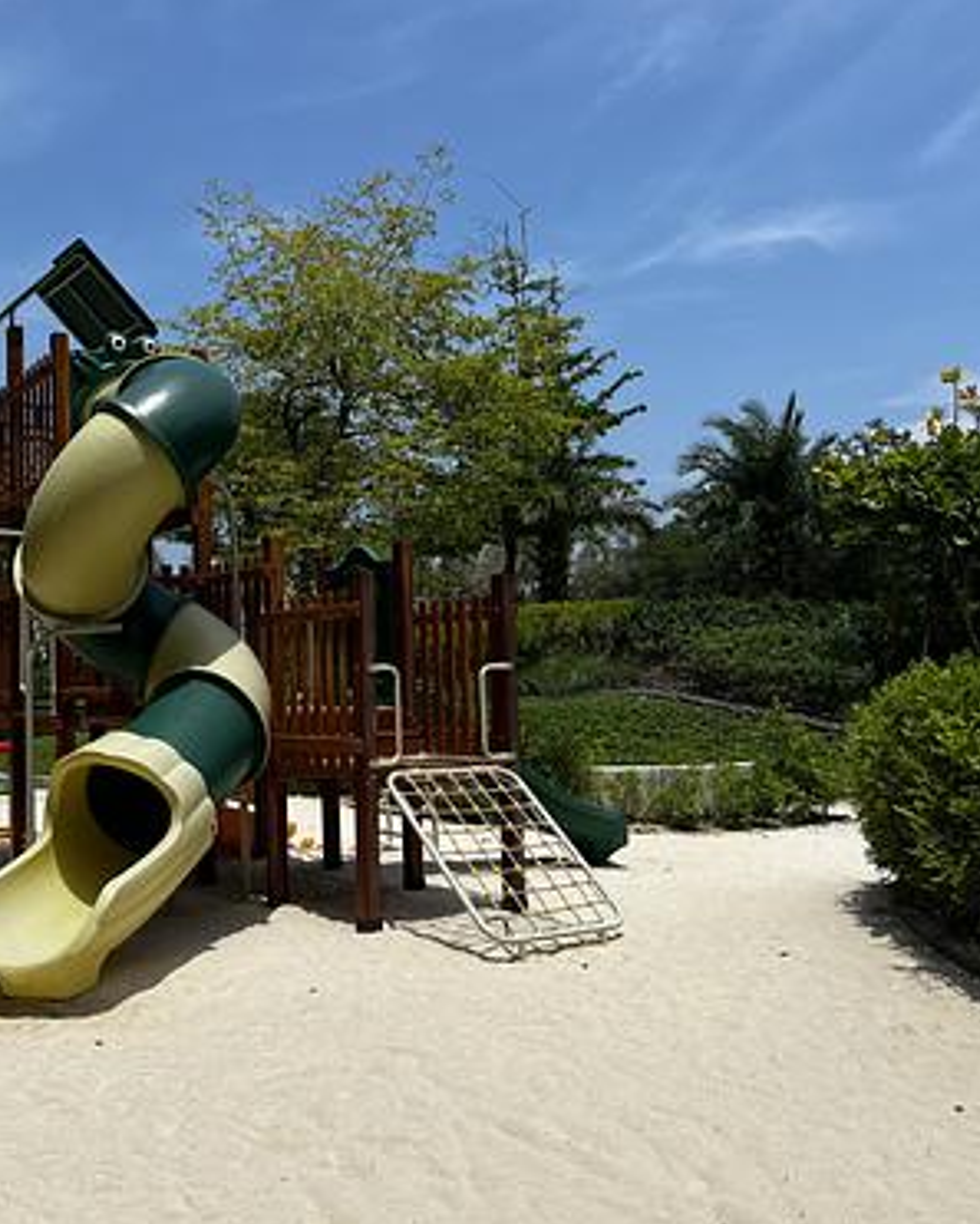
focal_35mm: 35
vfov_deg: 51.5
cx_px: 254
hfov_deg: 41.1
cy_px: 600
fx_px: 1268
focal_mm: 5.7
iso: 50
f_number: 1.5
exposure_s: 1/5882
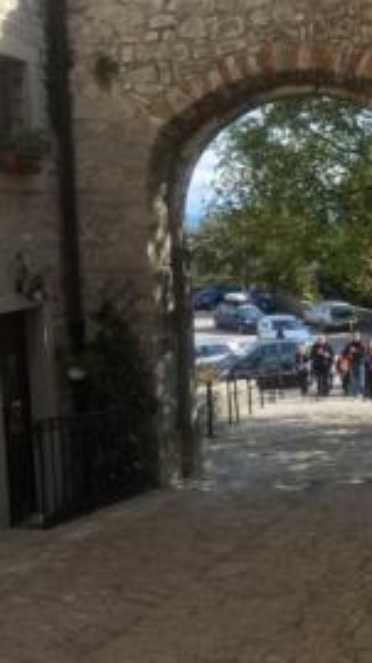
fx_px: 825
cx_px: 310
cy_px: 296
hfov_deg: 24.9
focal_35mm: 47
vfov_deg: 43.7
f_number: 2.2
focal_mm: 4.15
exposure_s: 1/450
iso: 25
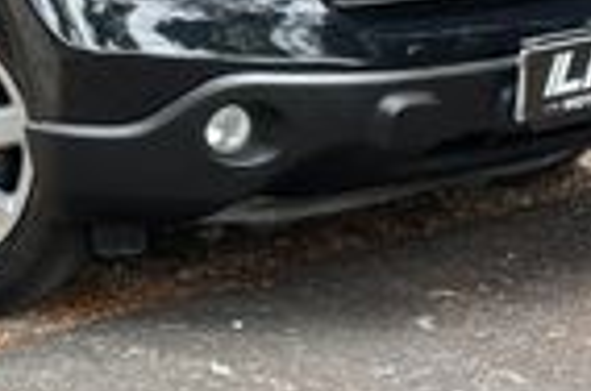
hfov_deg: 12.2
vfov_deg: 8.1
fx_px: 2719
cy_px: -179
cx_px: -79
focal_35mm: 166
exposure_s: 1/231
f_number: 1.78
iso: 64
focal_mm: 6.86
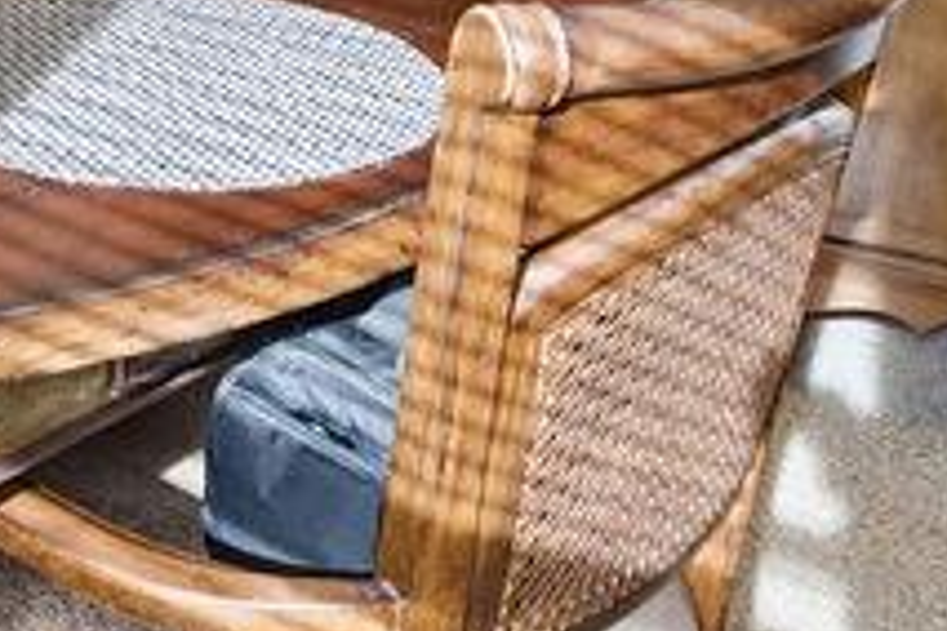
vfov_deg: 14.5
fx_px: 2089
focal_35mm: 79
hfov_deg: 23.9
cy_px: -598
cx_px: -102
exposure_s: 1/13
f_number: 8
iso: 100
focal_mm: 16.5
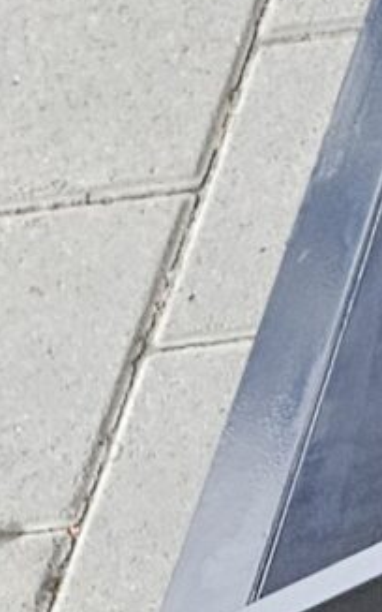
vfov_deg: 10.1
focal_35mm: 191
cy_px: -657
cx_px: 1702
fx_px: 3186
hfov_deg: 5.6
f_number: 1.8
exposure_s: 1/359
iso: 100
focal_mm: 5.4
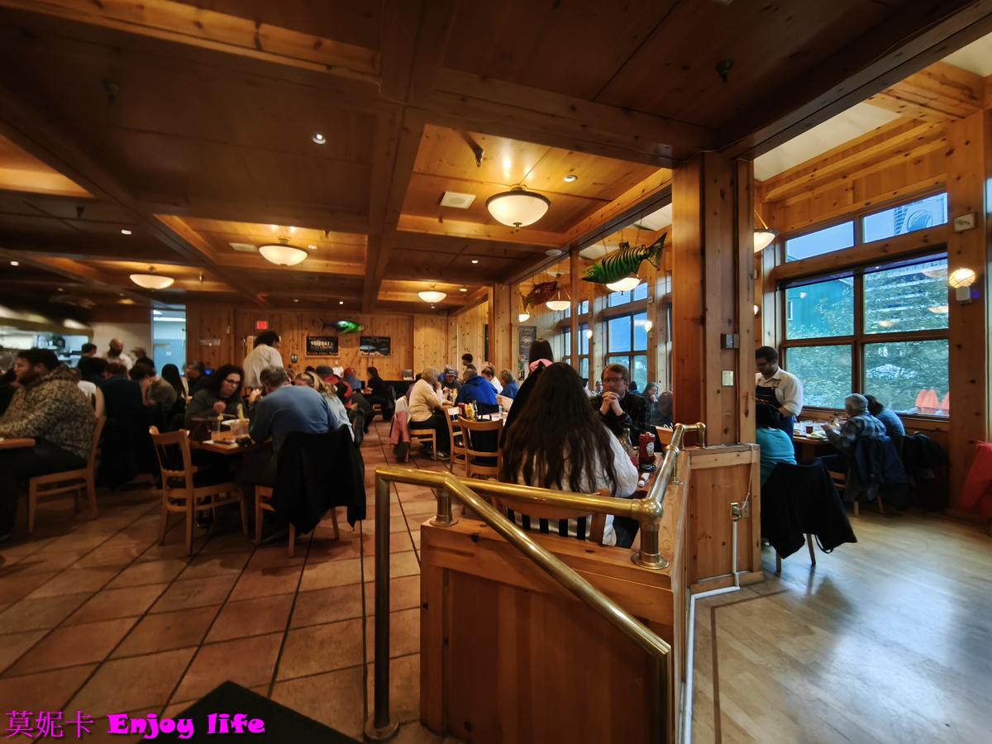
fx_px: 430
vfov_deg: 81.7
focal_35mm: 15
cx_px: 496
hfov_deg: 98.2
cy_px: 372
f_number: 2.2
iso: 1000
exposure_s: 1/24
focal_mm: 1.91
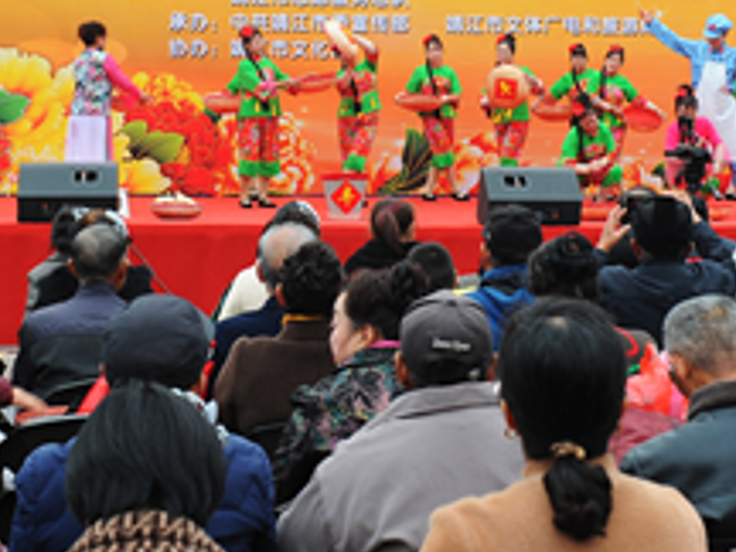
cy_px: 70
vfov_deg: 13.1
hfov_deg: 17.6
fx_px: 2381
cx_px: 423
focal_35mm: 112
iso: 320
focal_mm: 42
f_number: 8
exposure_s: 1/125
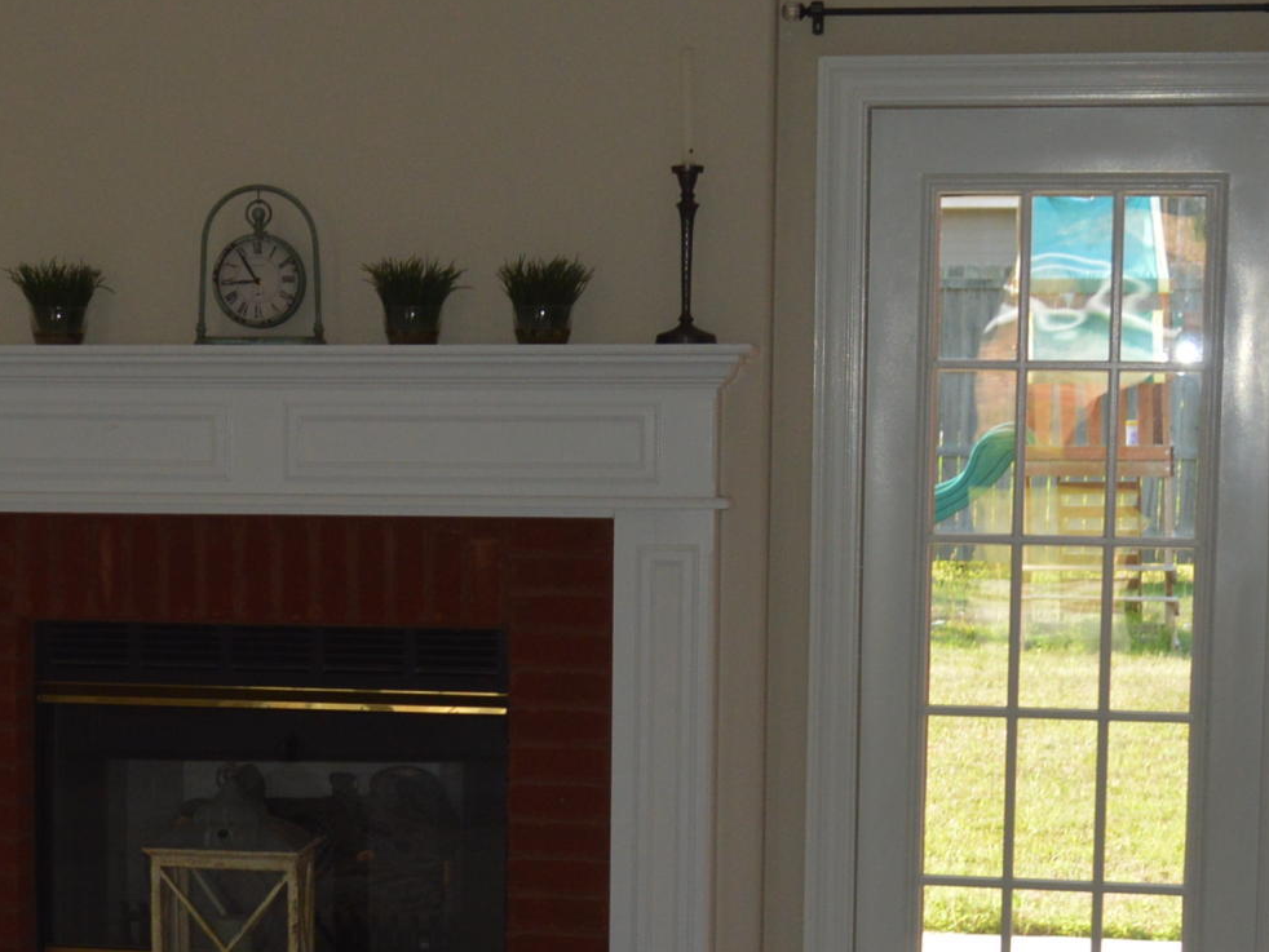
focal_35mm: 88
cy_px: 701
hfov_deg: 22.1
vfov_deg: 16.7
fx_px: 3227
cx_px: 403
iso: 400
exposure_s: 1/125
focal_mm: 20
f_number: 4
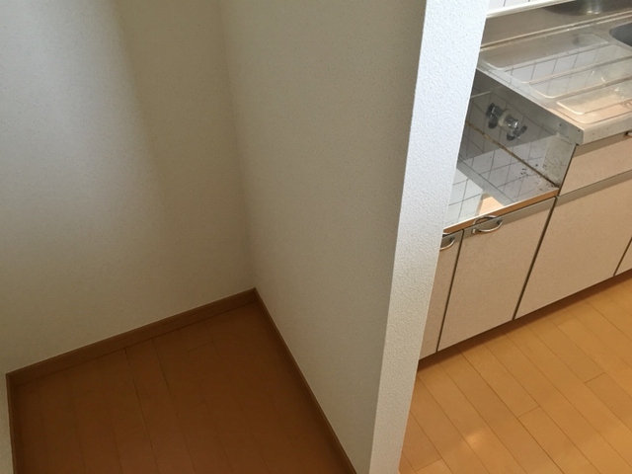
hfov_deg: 61.7
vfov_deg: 48.2
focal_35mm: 29
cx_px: 316
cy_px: 237
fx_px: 529
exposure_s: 1/33
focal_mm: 4.15
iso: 125
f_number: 2.2
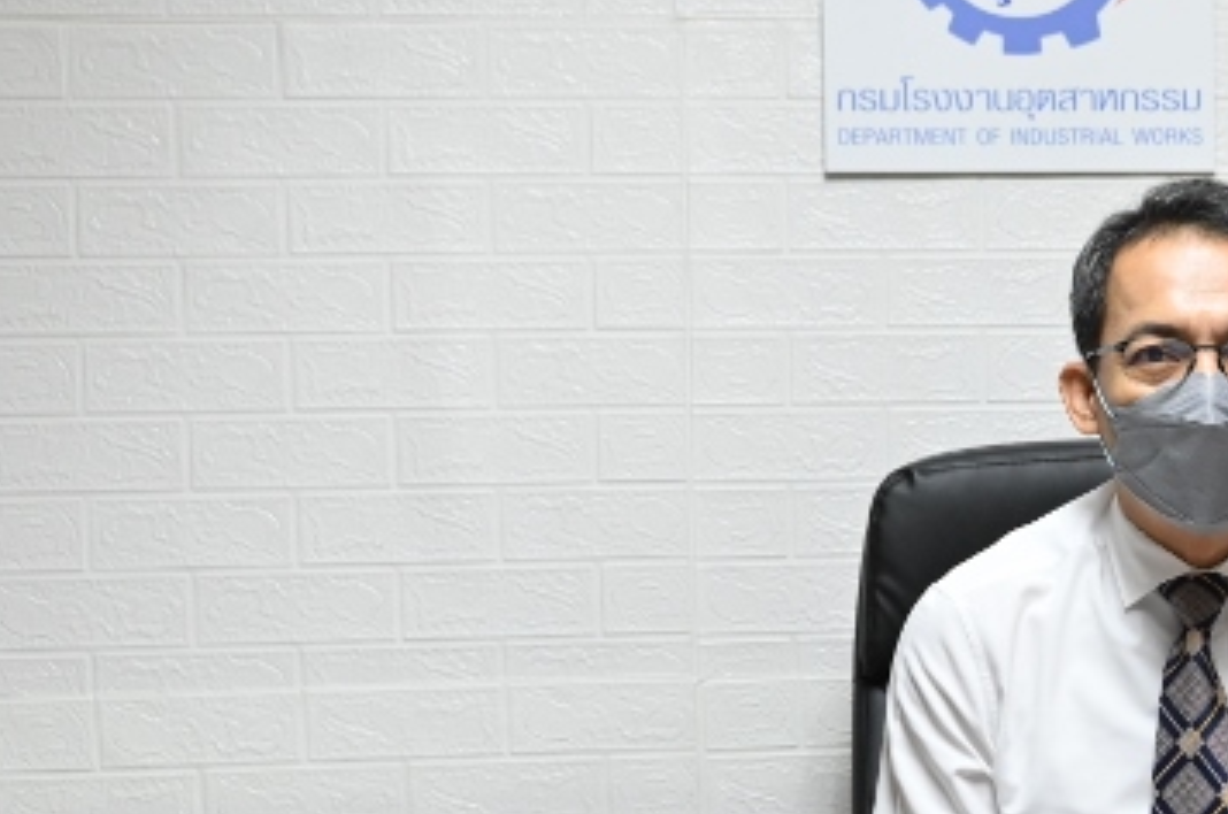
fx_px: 3064
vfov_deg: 15.1
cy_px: 504
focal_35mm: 90
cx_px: 1176
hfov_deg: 22.0
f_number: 5
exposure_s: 1/100
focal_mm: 40
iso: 3200
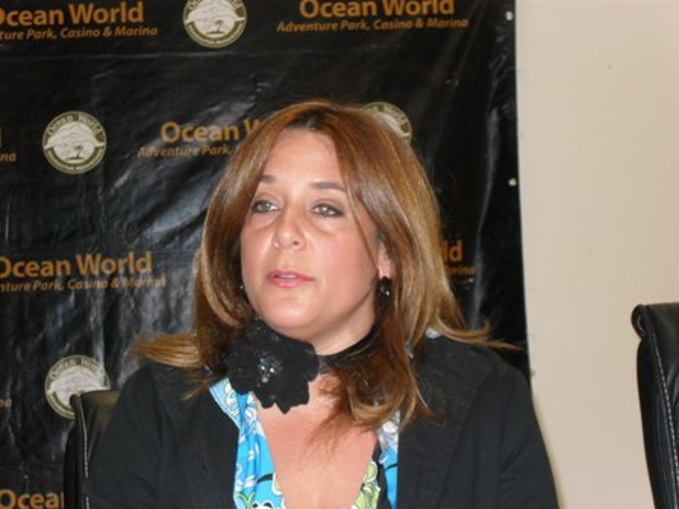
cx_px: 340
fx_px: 1569
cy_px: 254
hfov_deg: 24.4
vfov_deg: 18.4
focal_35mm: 80
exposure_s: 1/60
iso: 240
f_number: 4.4
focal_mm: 14.1
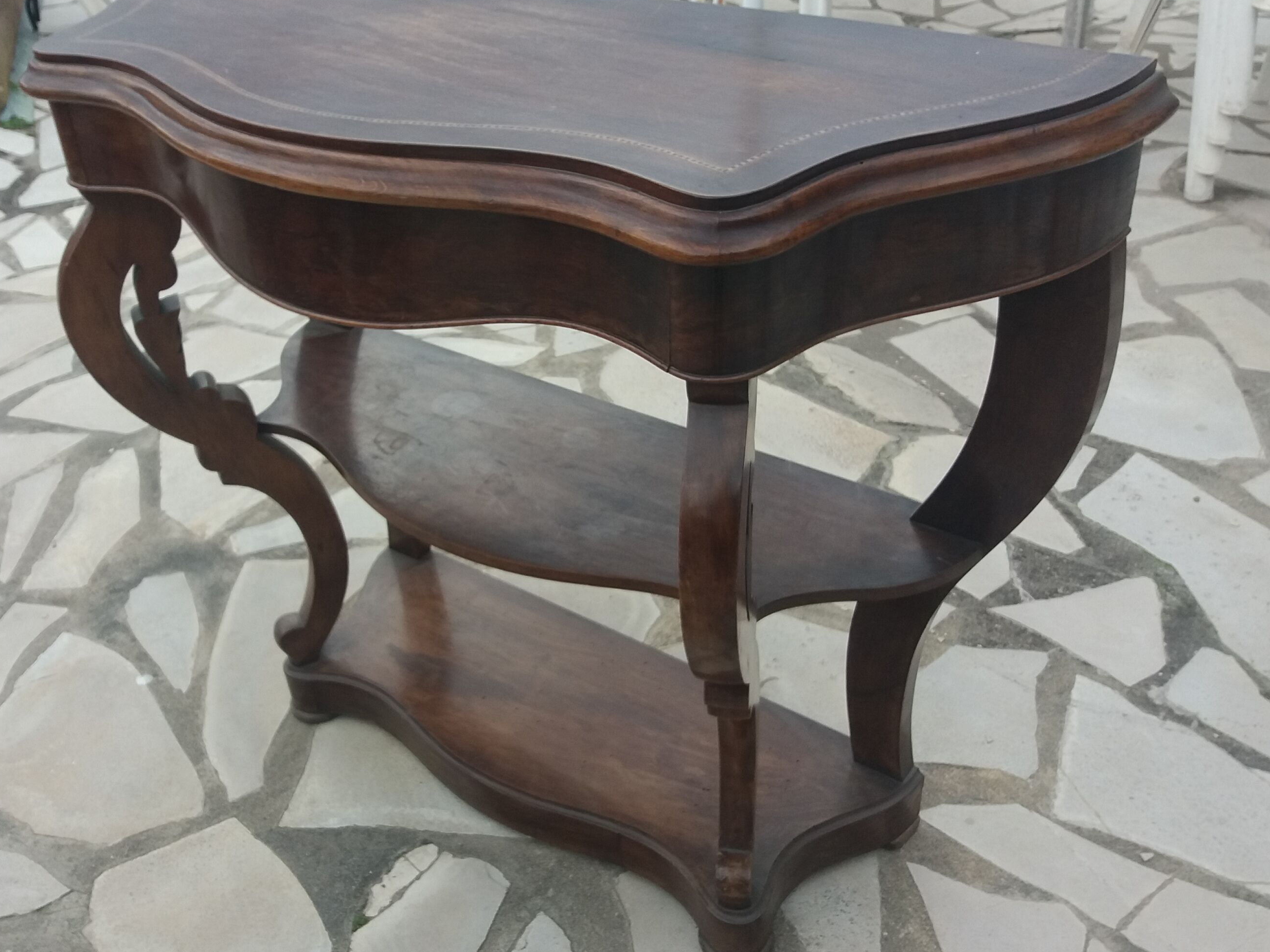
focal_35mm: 35
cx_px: 523
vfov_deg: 40.7
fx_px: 1284
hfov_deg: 52.4
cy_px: 472
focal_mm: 3.7
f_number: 1.9
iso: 64
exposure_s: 1/286
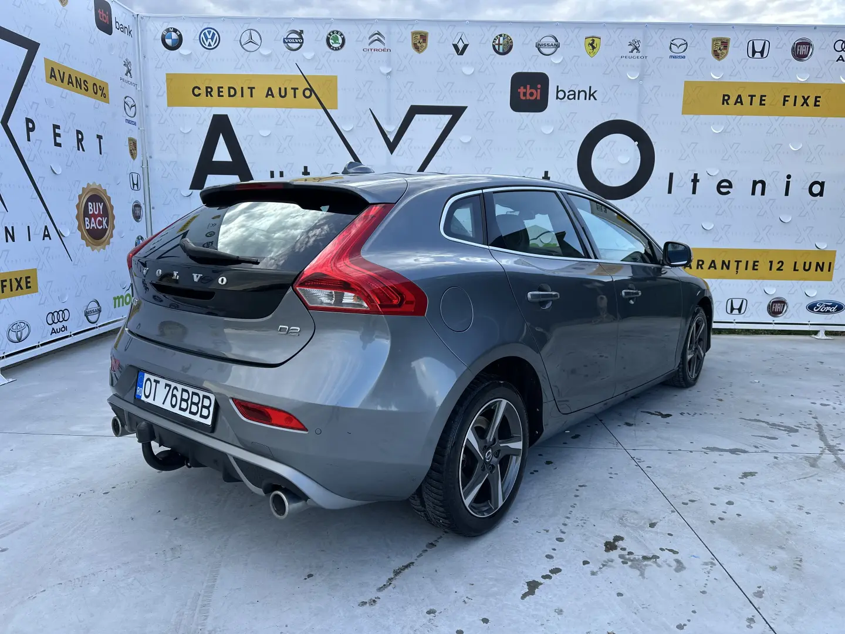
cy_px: 317
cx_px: 422
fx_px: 586
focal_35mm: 24
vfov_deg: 56.8
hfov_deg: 71.6
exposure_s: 1/1119
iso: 80
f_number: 1.78
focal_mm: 6.86
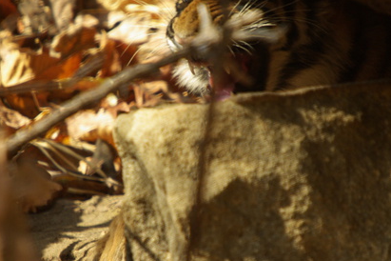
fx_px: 12685
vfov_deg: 1.2
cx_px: 199
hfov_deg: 1.8
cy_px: 133
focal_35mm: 1168
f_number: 6.7
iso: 200
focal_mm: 500
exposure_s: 1/180
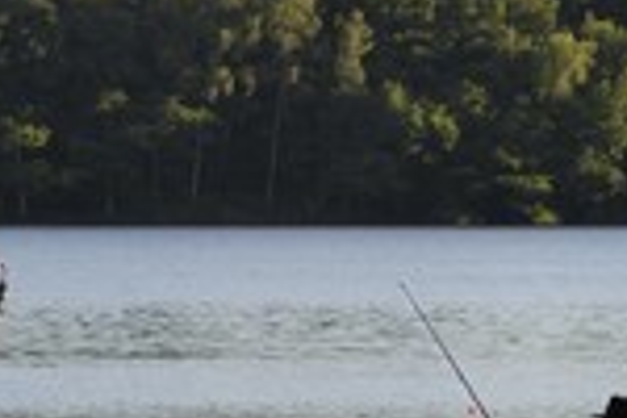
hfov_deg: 4.2
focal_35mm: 492
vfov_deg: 2.8
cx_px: 307
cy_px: 347
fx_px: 8568
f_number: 13
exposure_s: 1/250
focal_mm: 175
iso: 400
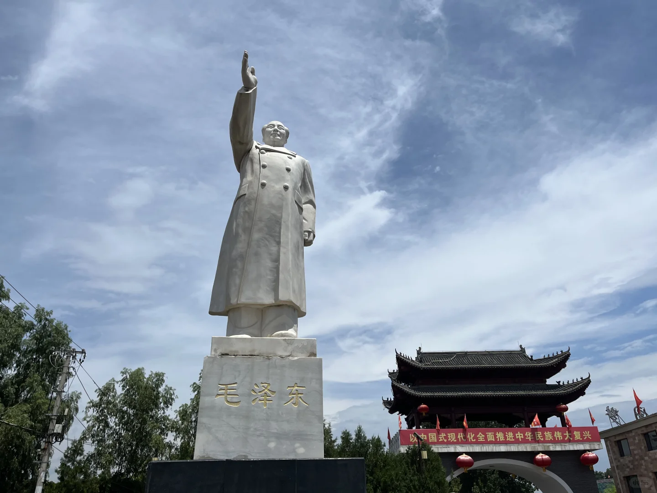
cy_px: 246
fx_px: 493
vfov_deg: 53.1
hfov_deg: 67.3
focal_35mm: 26
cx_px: 328
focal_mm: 5.1
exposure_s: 1/10870
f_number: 1.6
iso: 50
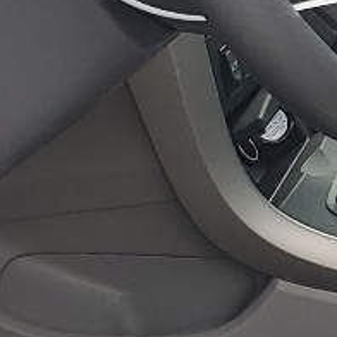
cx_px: 507
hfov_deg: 9.1
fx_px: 2071
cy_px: 113
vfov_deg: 9.3
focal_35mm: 188
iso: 50
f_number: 1.5
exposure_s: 1/476
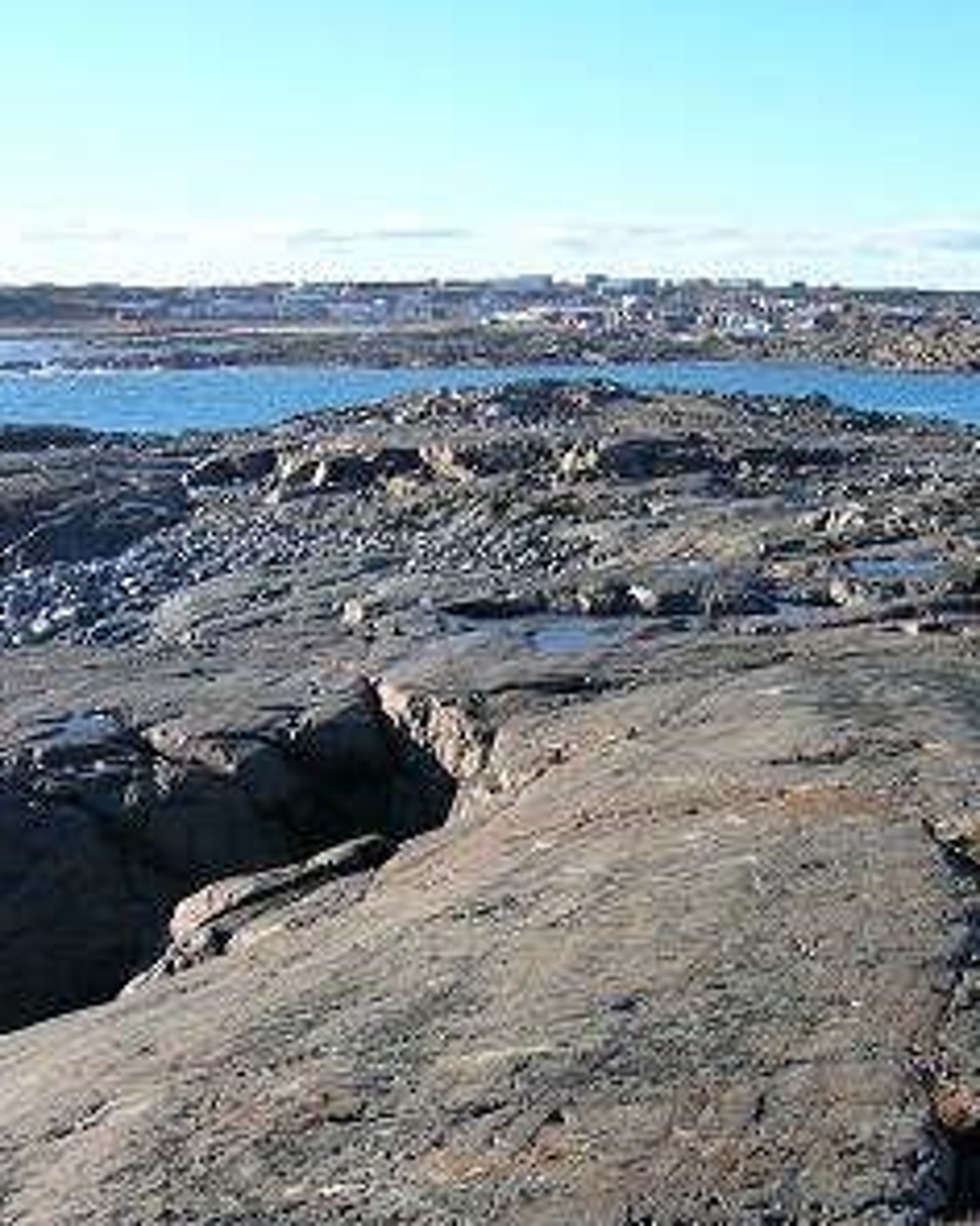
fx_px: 1631
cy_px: 619
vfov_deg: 41.2
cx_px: 818
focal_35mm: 45
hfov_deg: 32.3
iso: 50
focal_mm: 5.7
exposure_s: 1/191
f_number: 4.9
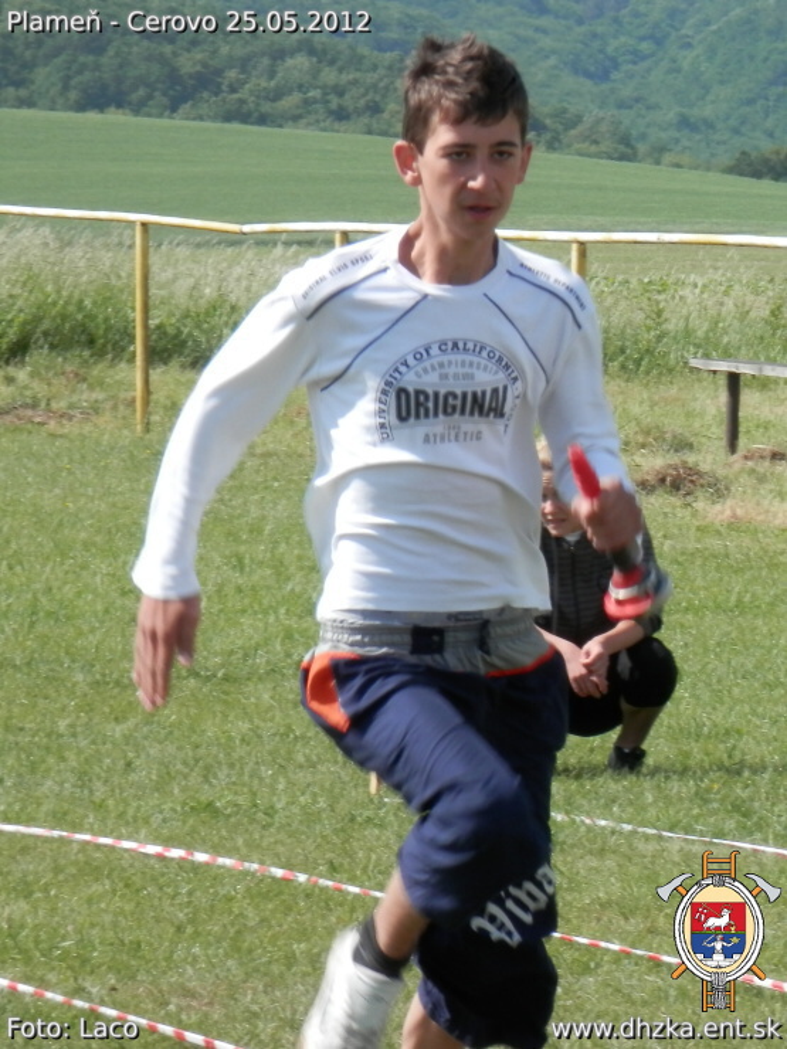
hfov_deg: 6.0
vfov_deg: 8.0
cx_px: 394
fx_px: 7518
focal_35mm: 248
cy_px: 524
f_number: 6.2
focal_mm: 44.4
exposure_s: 1/200
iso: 80
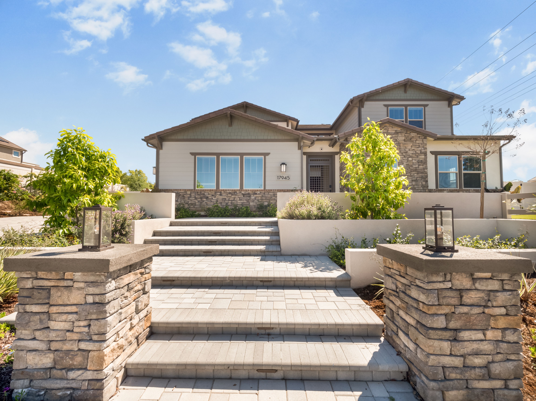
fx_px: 217
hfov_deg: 102.1
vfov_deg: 85.6
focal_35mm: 14
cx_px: 268
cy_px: 200
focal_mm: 7
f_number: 6.3
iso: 200
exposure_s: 1/500
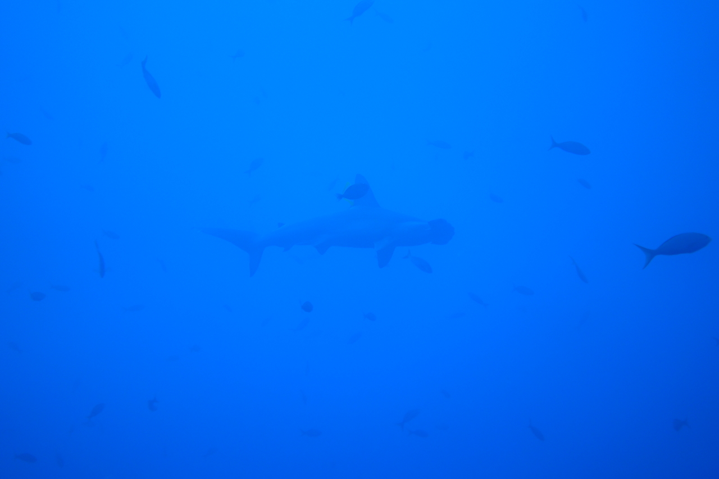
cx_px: 360
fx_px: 1378
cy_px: 240
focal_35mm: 69
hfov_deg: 29.2
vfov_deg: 19.7
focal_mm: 25.26
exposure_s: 1/80
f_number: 2.8
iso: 200
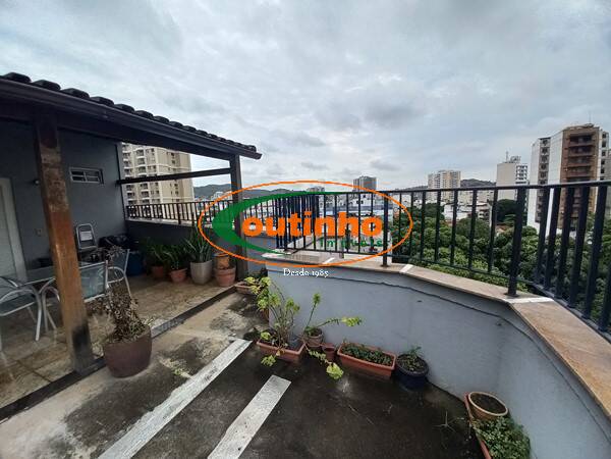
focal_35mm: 13
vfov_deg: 89.9
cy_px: 230
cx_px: 306
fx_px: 229
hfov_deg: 106.2
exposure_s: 1/1147
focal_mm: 1.42
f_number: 2.2
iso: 40
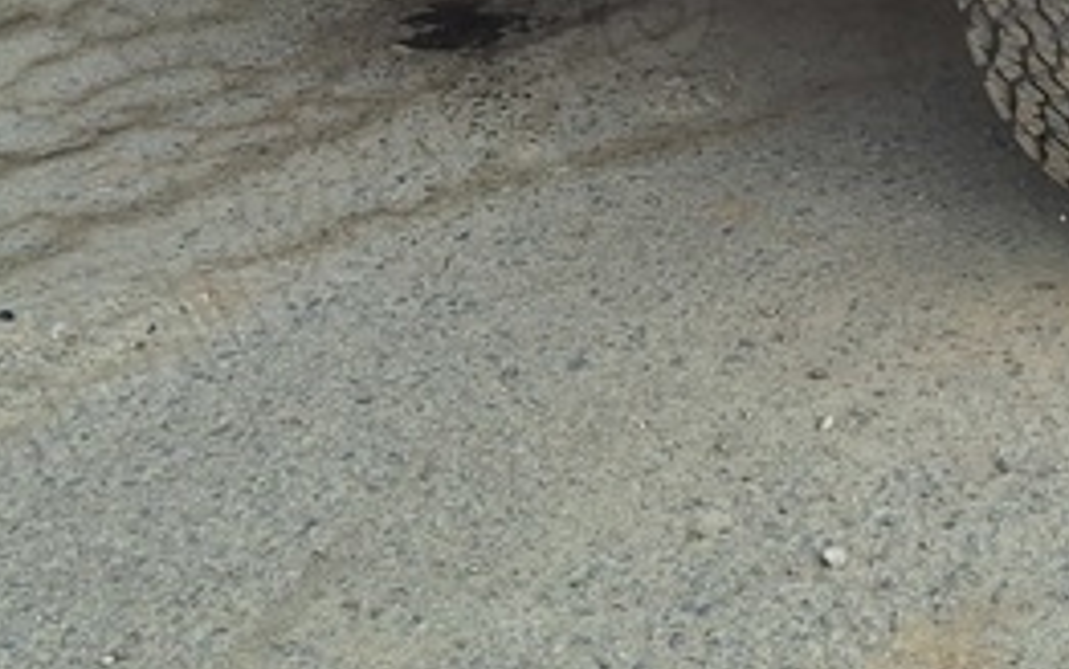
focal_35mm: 93
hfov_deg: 22.2
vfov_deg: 12.3
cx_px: 751
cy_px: -698
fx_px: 2711
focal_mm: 5.54
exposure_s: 1/929
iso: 40
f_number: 1.8
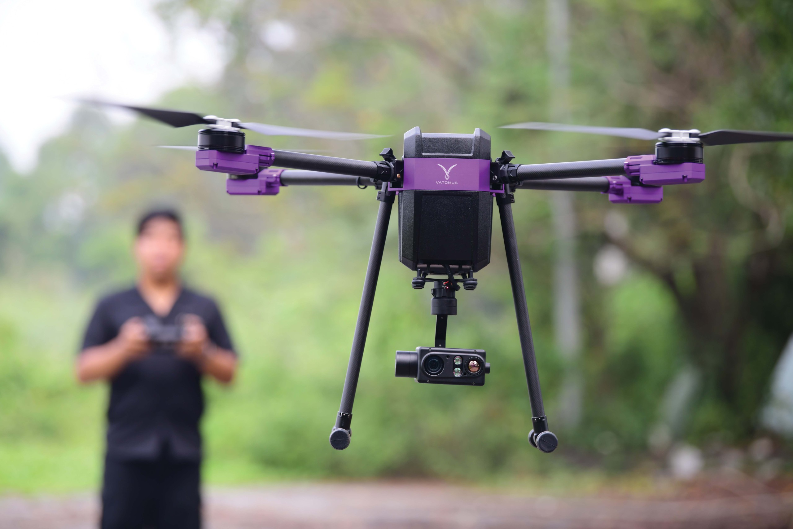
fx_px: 2974
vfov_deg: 10.2
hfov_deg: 15.2
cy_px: 264
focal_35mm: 135
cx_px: 396
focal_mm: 135
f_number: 3.2
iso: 400
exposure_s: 1/800
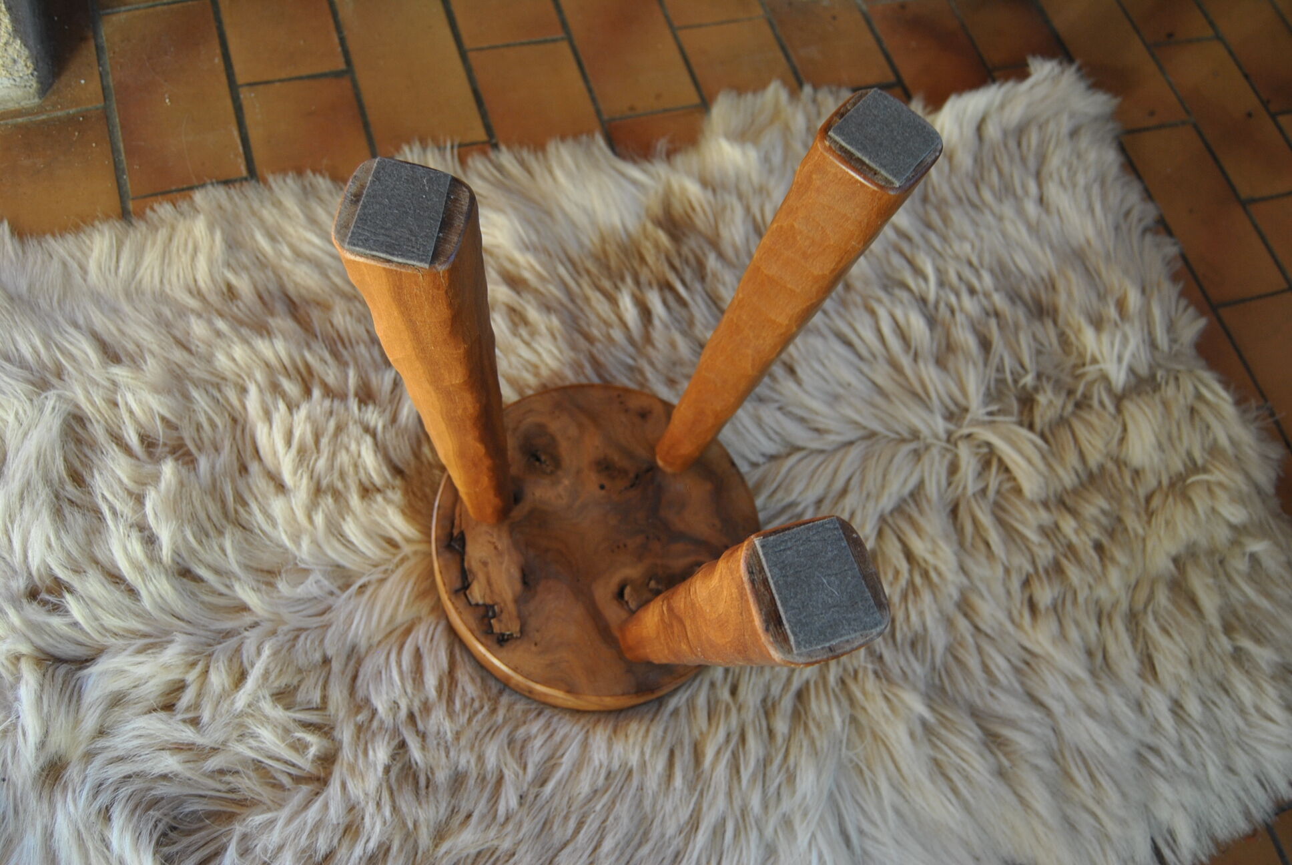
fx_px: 1078
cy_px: 432
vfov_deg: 43.7
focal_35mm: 30
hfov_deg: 61.9
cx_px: 646
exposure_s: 1/40
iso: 200
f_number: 3.5
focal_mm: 20
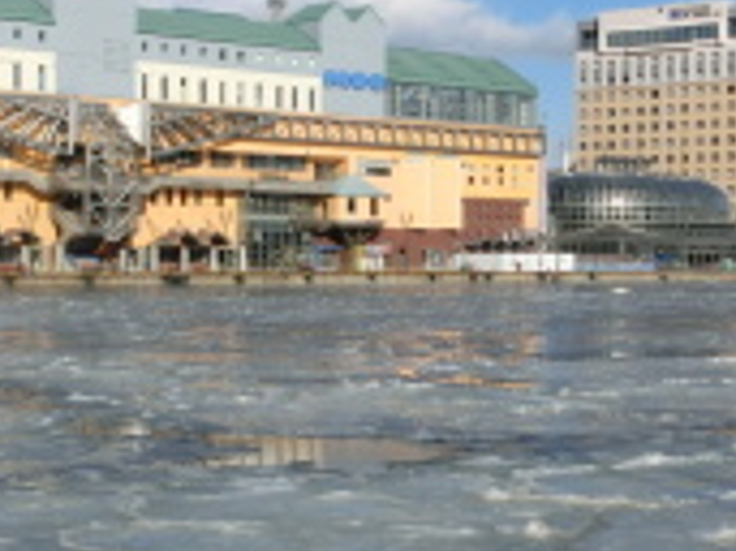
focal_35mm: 82
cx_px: 331
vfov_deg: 18.0
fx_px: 1742
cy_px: 295
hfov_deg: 23.8
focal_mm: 4.87
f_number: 8.5
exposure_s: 1/320
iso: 80
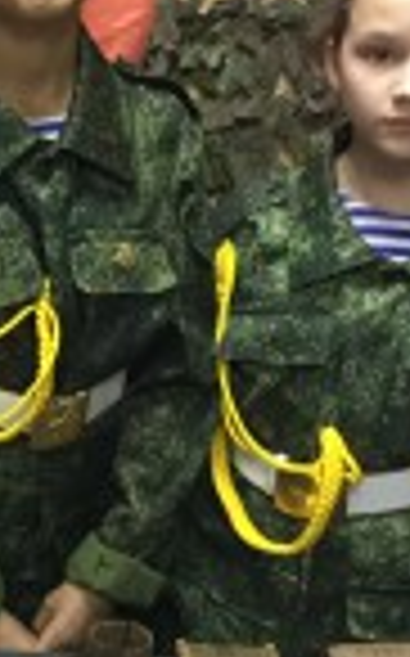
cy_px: 396
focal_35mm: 90
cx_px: -189
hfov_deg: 13.7
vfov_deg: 23.0
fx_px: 1612
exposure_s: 1/24
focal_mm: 3.3
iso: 200
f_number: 2.4
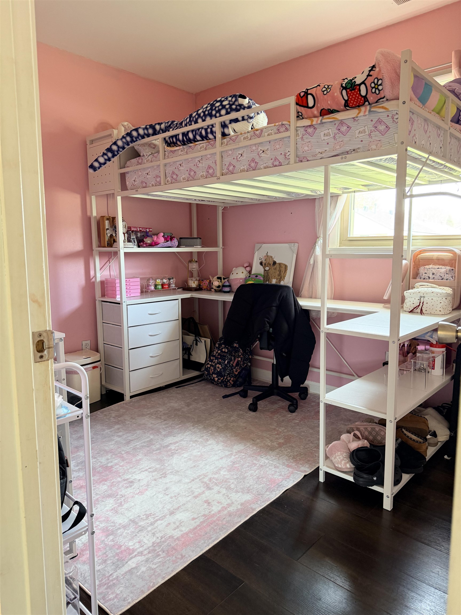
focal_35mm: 24
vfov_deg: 71.6
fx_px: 426
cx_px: 230
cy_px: 308
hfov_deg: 56.8
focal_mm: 6.76
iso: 250
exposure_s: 1/60
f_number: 1.78
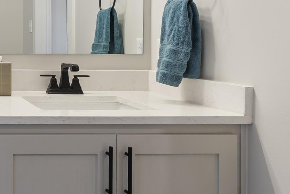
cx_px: -79
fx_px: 387
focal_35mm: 48
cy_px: 37
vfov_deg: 27.5
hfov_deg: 32.1
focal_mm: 16
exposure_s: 1/1.67
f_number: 9
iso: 250
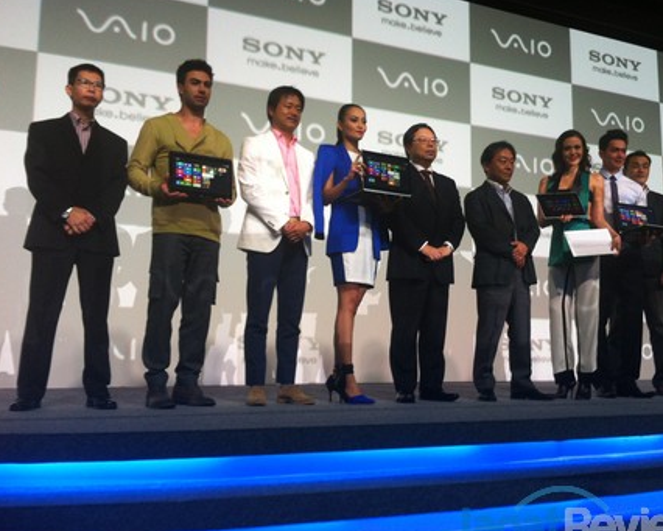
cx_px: 370
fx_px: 785
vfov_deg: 37.3
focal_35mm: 40
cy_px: 272
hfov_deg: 45.7
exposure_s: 1/15
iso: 100
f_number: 2.8
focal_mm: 3.85
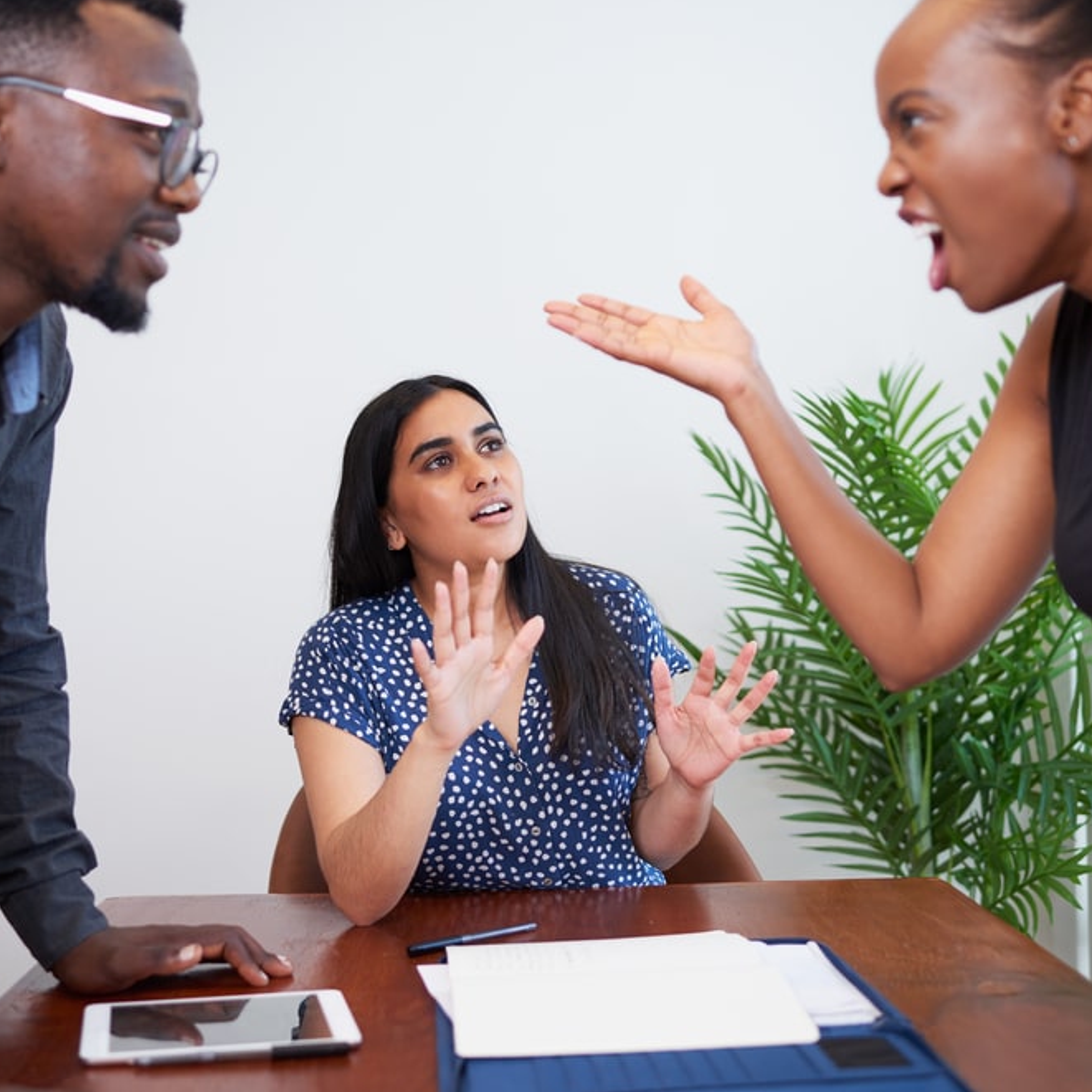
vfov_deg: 37.6
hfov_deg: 37.5
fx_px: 1606
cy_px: 546
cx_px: 509
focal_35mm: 45
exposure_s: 1/200
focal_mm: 35
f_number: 2.2
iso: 200
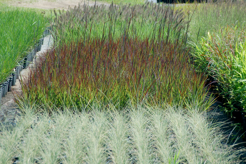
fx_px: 768
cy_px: 82
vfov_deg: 12.2
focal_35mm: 112
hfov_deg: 18.2
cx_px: 123
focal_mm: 75
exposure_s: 1/500
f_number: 5.6
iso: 250
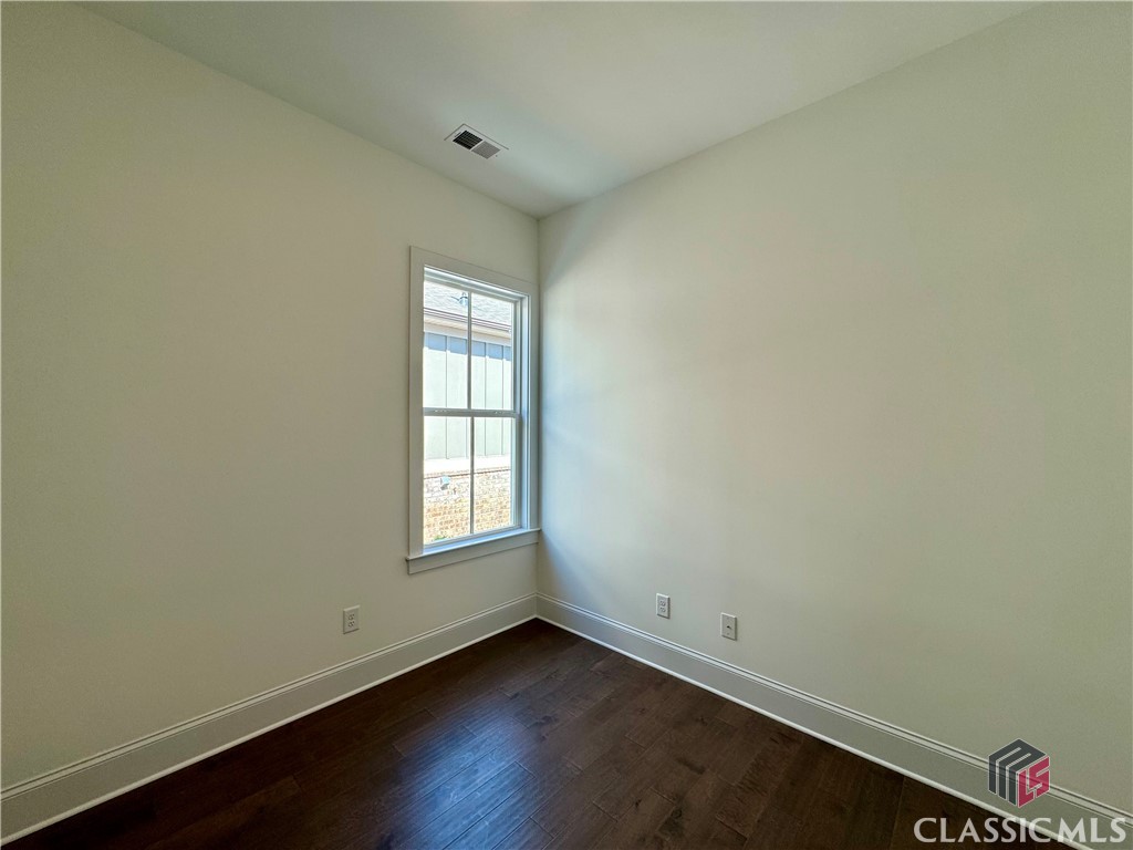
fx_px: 458
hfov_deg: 102.1
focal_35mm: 14
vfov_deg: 85.7
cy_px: 425
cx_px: 566
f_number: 2.2
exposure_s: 1/128
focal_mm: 2.22
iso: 40
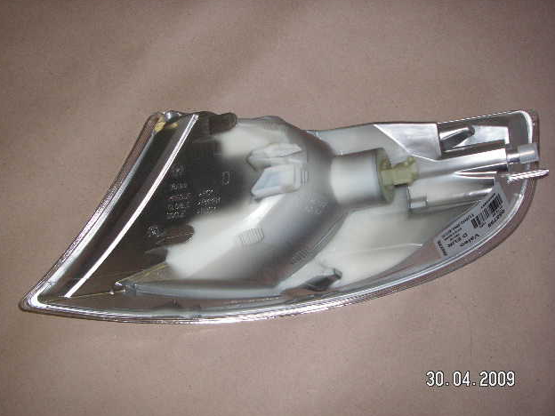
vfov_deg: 36.8
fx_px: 625
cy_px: 207
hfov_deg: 47.9
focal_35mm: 39
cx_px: 278
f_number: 3.3
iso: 160
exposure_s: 1/45
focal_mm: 6.3
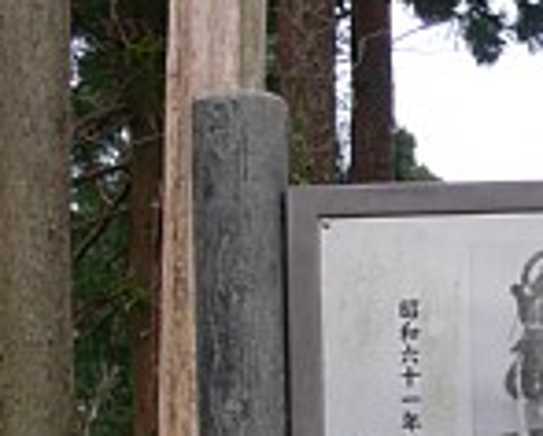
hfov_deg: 19.3
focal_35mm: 93
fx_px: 1497
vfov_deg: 16.2
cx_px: 669
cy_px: 451
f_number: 4
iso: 80
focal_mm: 7.4
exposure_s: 1/80
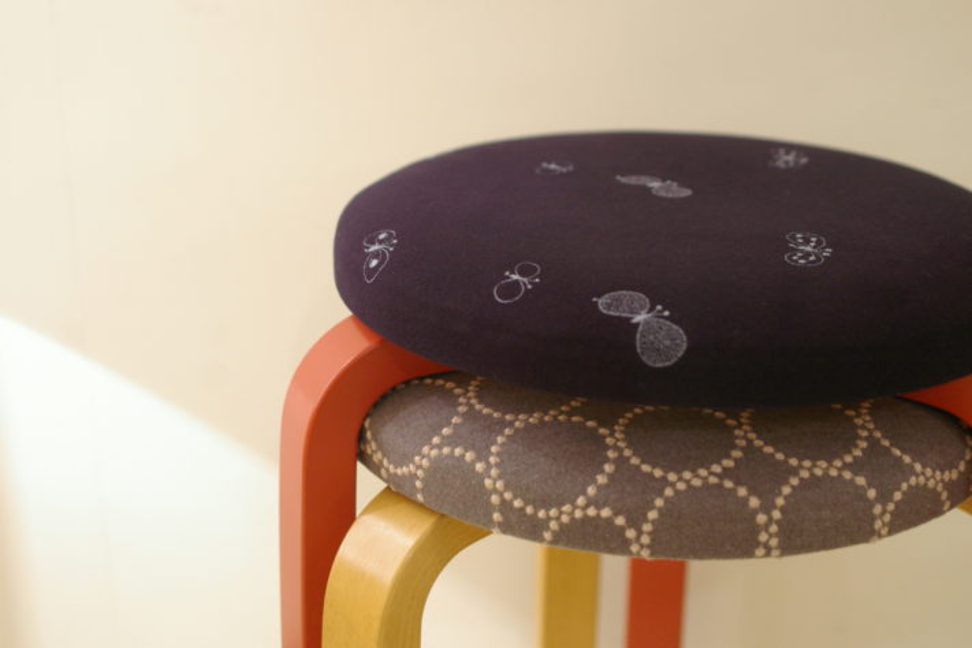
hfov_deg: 37.9
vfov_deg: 25.8
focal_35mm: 52
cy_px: 324
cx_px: 486
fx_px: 1417
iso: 800
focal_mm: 35
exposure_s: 1/60
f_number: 2.8
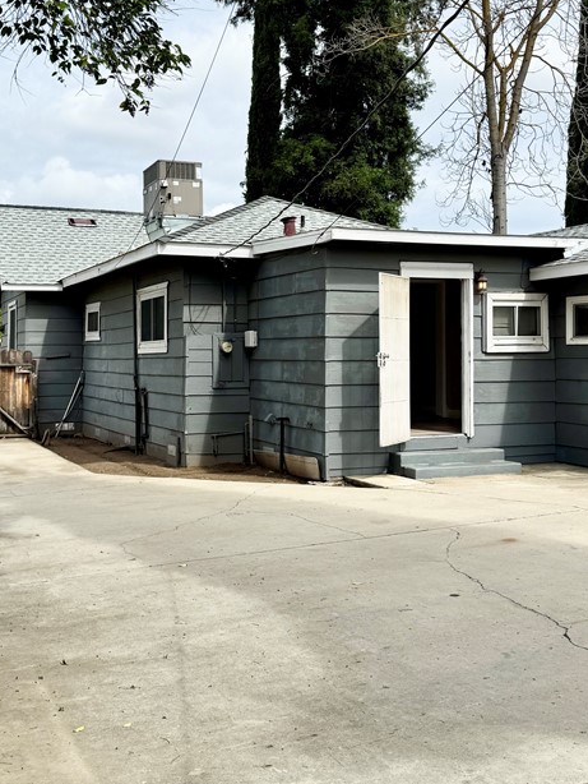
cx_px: 276
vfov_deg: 46.6
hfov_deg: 36.0
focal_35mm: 40
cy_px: 333
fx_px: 905
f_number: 1.78
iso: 80
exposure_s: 1/5814
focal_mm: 6.76
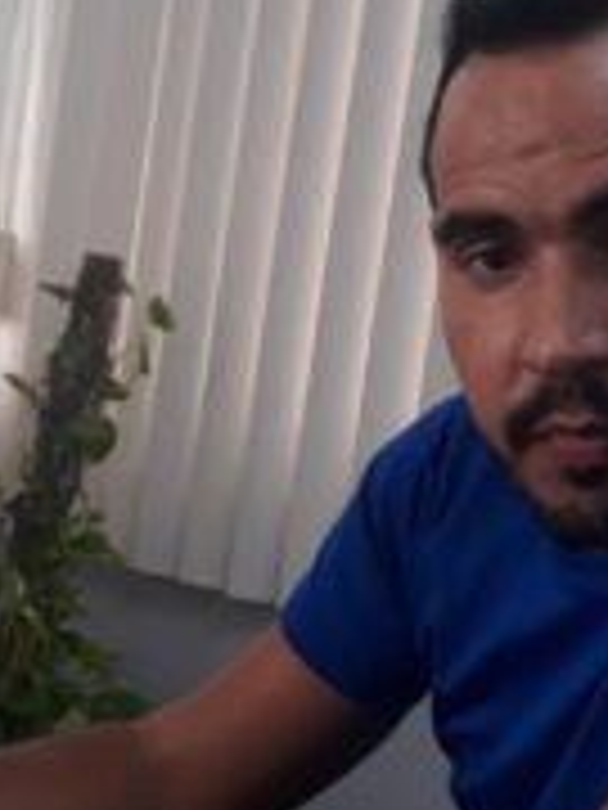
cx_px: 106
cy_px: 382
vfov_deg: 26.0
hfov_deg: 19.4
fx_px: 1756
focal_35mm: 75
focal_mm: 3.6
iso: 64
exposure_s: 1/30
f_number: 1.9
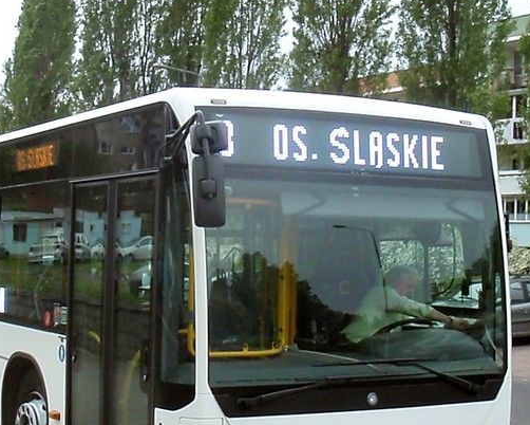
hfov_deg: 26.9
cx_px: 166
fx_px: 1098
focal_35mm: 70
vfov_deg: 21.9
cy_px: 242
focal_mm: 7.25
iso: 640
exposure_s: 1/1000
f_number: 3.9
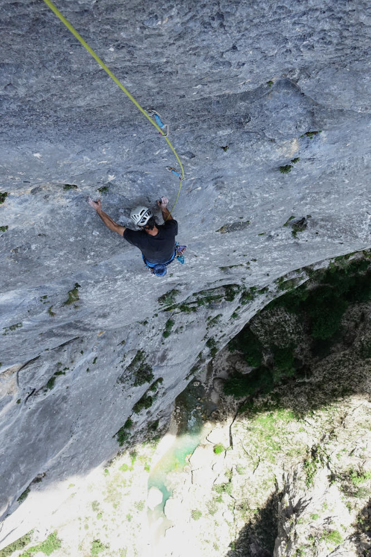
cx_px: 186
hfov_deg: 32.6
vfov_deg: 47.4
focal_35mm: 41
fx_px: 634
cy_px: 278
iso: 640
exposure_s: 1/1250
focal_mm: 14.9
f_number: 4
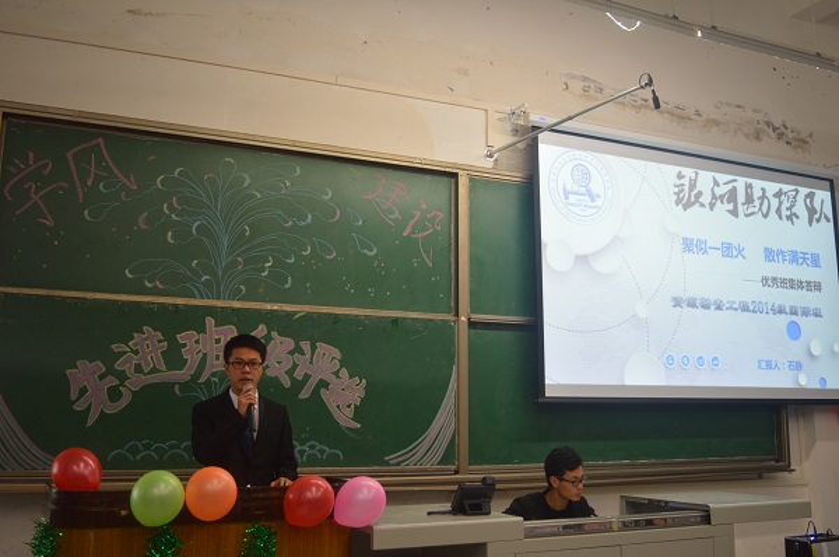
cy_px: 278
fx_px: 838
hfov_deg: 53.2
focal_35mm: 36
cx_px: 420
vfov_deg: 36.8
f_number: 4
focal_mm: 24
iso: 400
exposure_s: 1/30
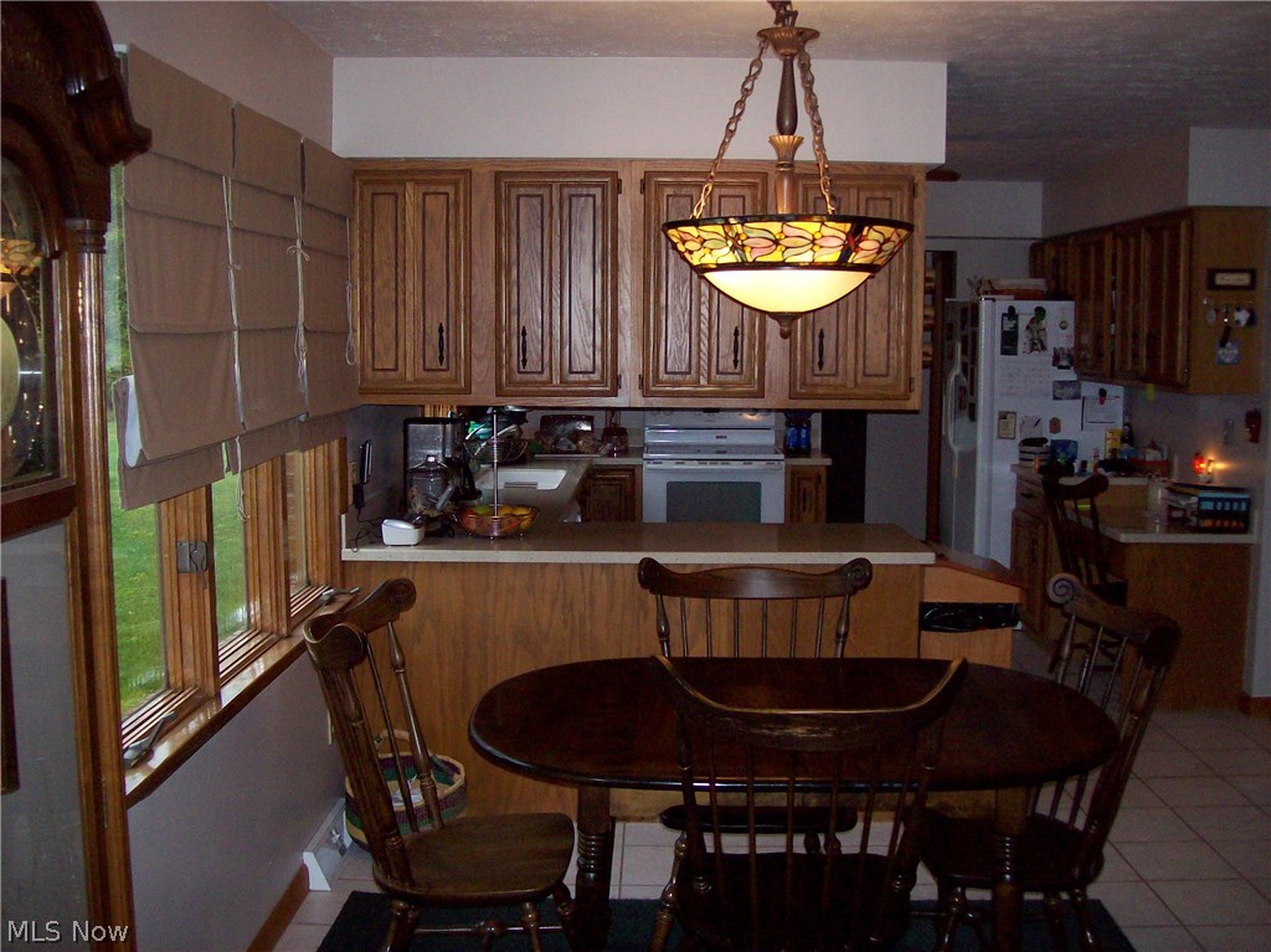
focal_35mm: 36
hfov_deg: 51.4
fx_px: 1321
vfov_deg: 39.6
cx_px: 636
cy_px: 476
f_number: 2.7
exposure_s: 1/64
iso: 140
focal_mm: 6
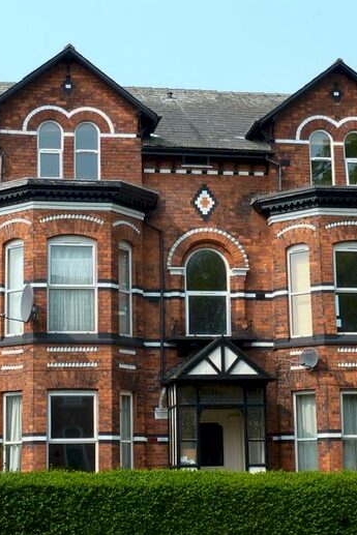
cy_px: 271
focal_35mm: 76
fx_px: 1130
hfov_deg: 18.0
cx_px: 163
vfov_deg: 26.6
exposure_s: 1/400
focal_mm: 6.1
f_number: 4
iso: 80
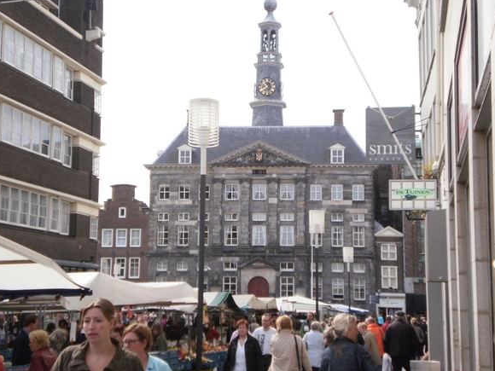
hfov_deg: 31.7
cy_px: 188
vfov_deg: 24.0
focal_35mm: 61
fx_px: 872
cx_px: 245
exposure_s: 1/320
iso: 100
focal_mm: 10.3
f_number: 4.2
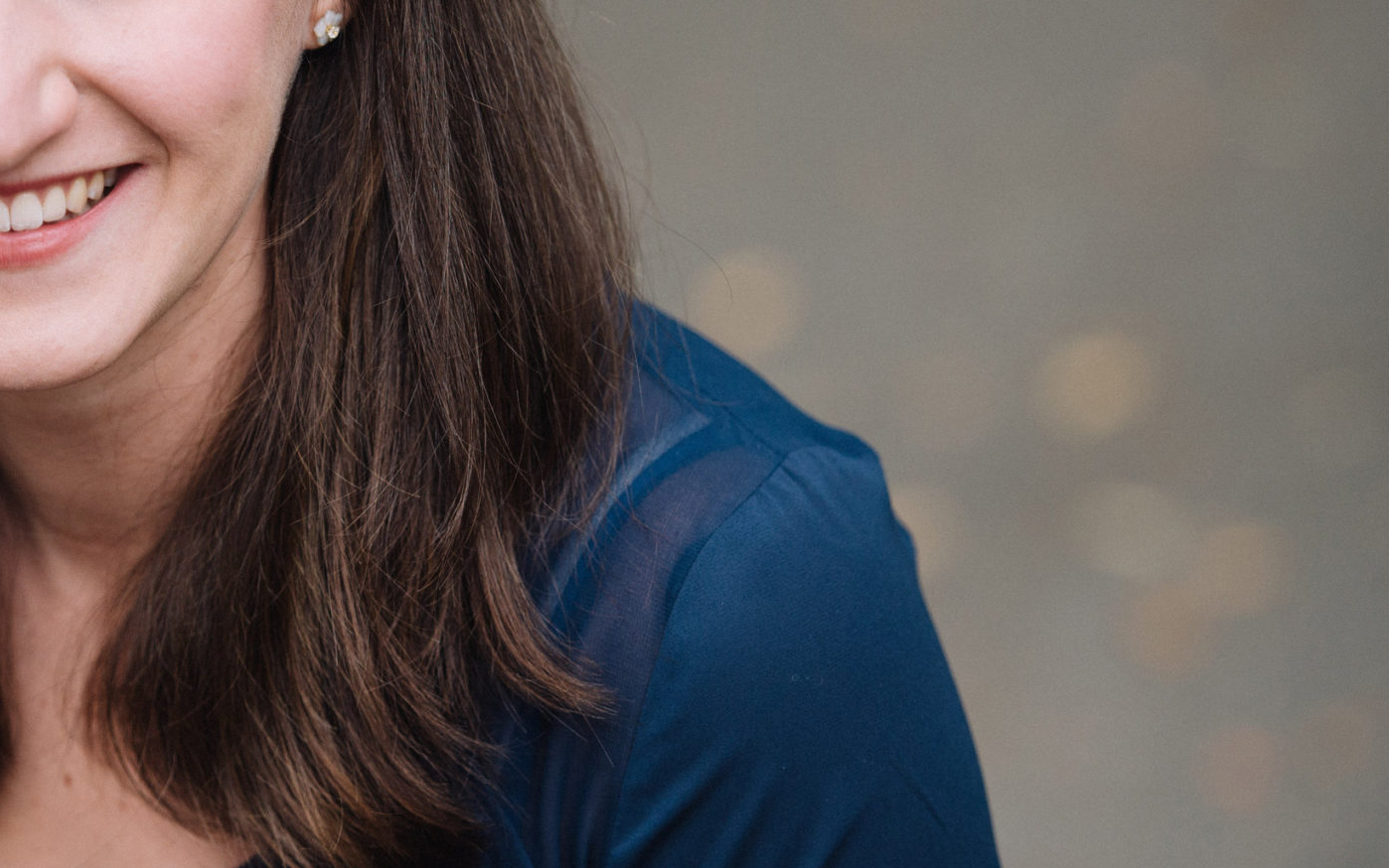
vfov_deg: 5.2
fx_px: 9540
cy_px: 285
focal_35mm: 252
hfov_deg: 8.3
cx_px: 343
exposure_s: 1/800
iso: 400
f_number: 2.8
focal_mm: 135
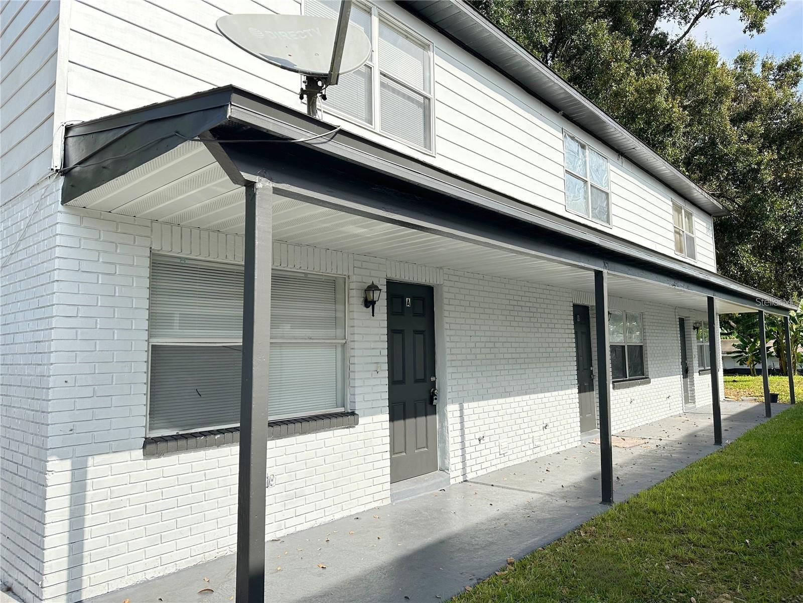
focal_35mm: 24
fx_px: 557
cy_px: 302
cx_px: 402
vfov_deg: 56.8
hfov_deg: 71.6
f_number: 1.78
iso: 80
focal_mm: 6.86
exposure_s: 1/2732
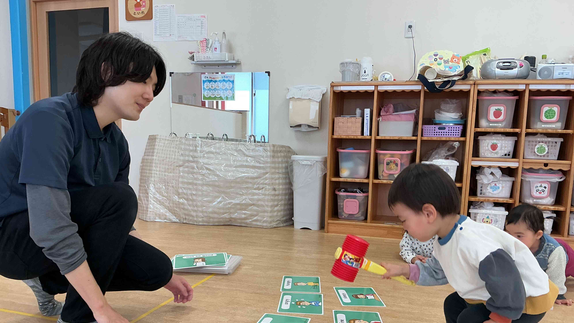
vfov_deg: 36.3
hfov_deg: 61.0
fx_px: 487
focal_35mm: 32
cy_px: 216
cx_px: 288
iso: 25
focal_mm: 3
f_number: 1.8
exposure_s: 1/120
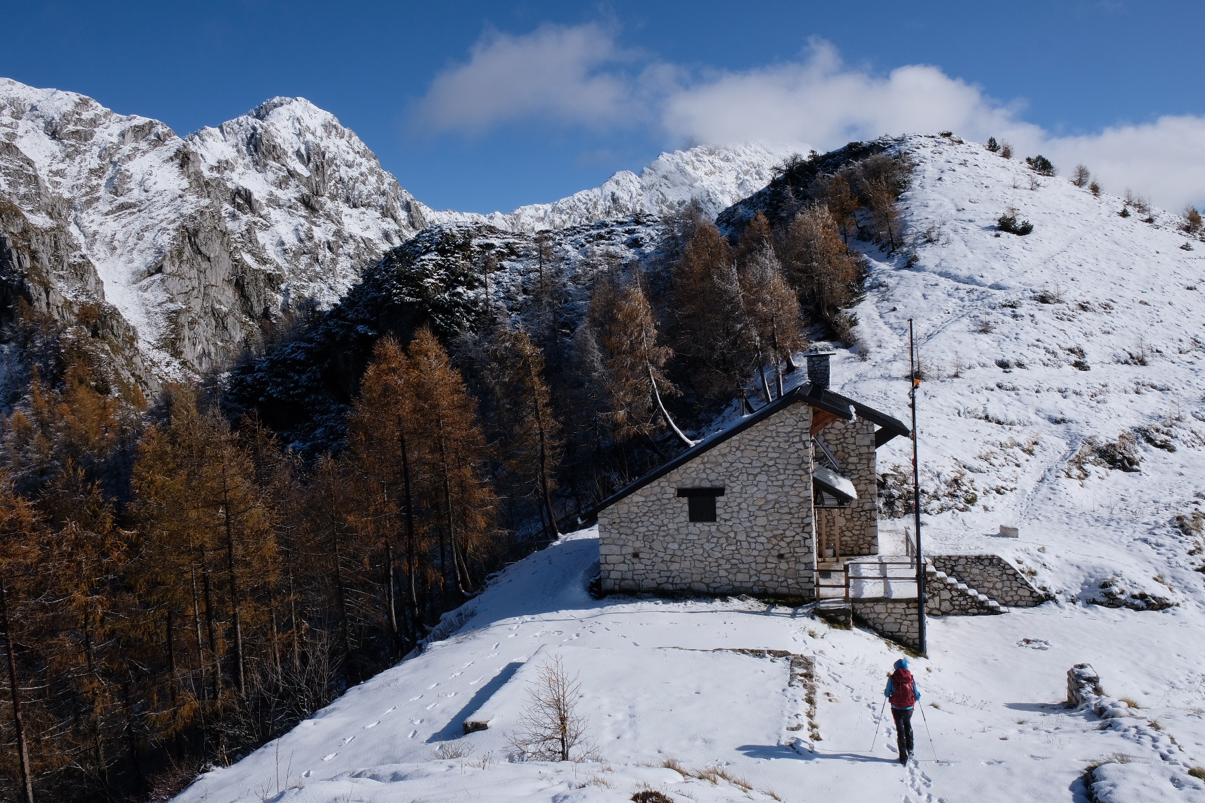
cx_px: 602
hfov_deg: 67.4
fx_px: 904
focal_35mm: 27
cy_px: 402
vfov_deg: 47.9
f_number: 16
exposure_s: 1/350
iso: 400
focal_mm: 18
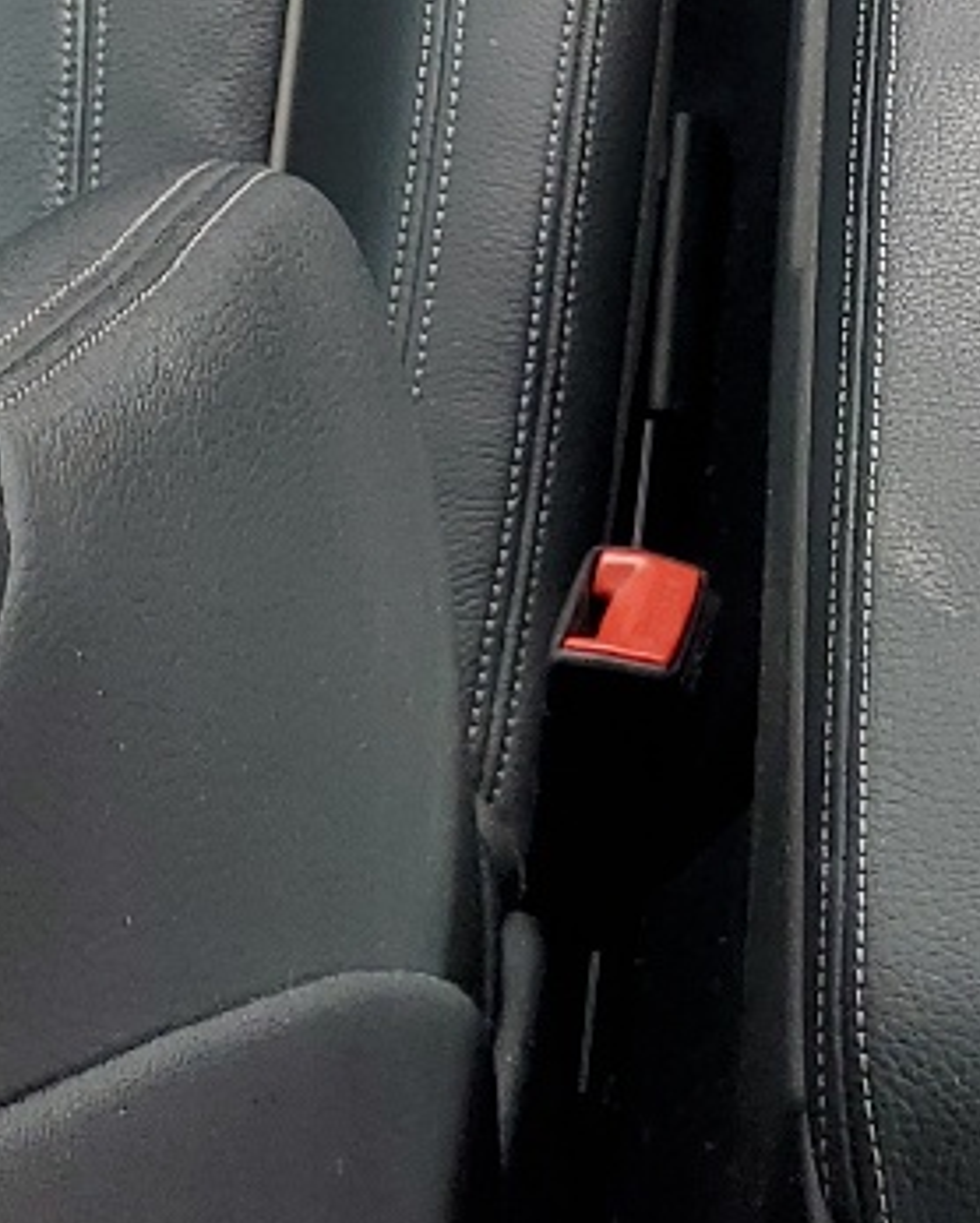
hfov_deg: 13.0
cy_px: -691
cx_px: 1001
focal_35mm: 117
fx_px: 4238
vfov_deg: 15.0
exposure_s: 1/156
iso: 50
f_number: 1.5
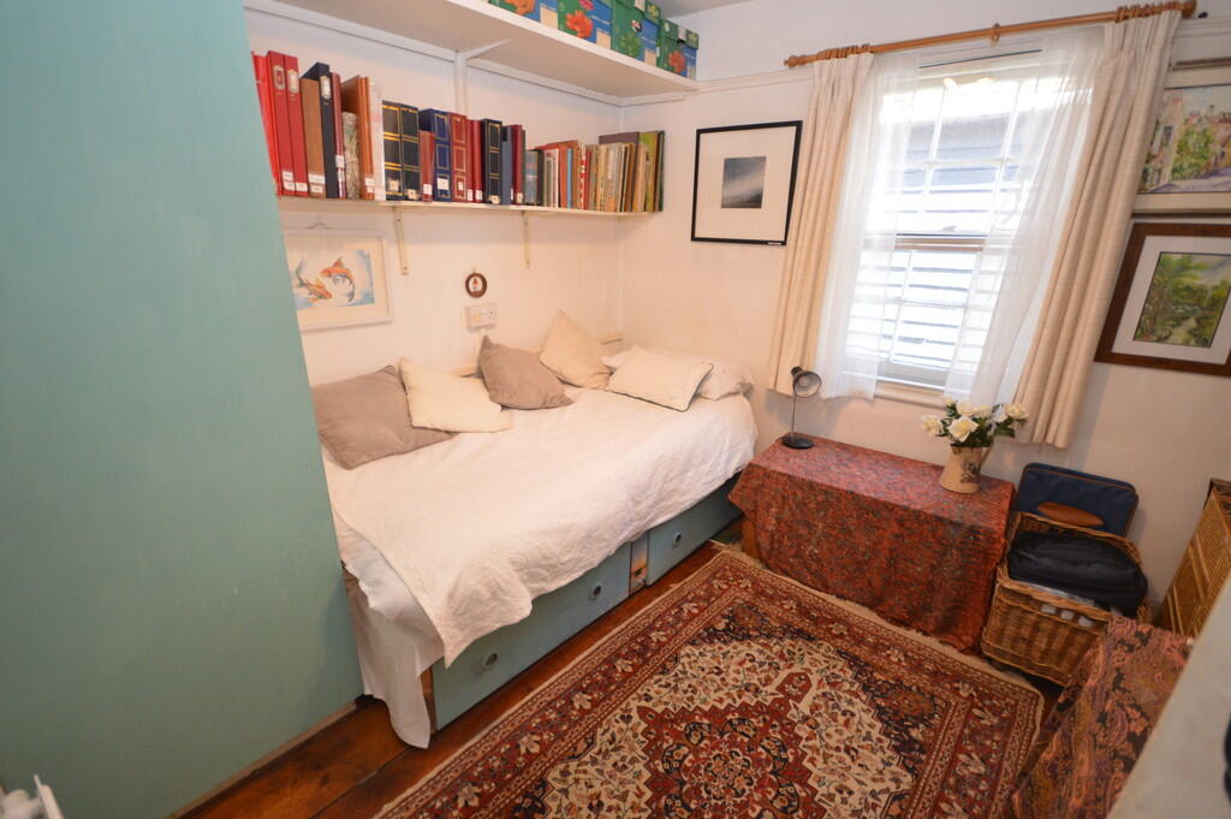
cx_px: 616
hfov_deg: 100.4
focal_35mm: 15
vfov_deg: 77.2
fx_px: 512
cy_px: 410
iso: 720
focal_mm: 10
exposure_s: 1/60
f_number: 4
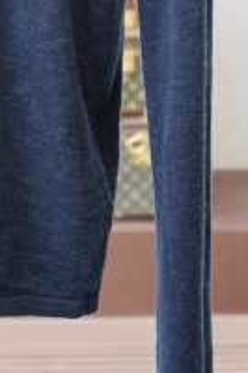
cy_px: -123
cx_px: -131
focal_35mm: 174
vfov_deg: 11.5
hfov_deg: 7.7
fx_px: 1801
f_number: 4
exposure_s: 1/125
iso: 320
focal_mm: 29
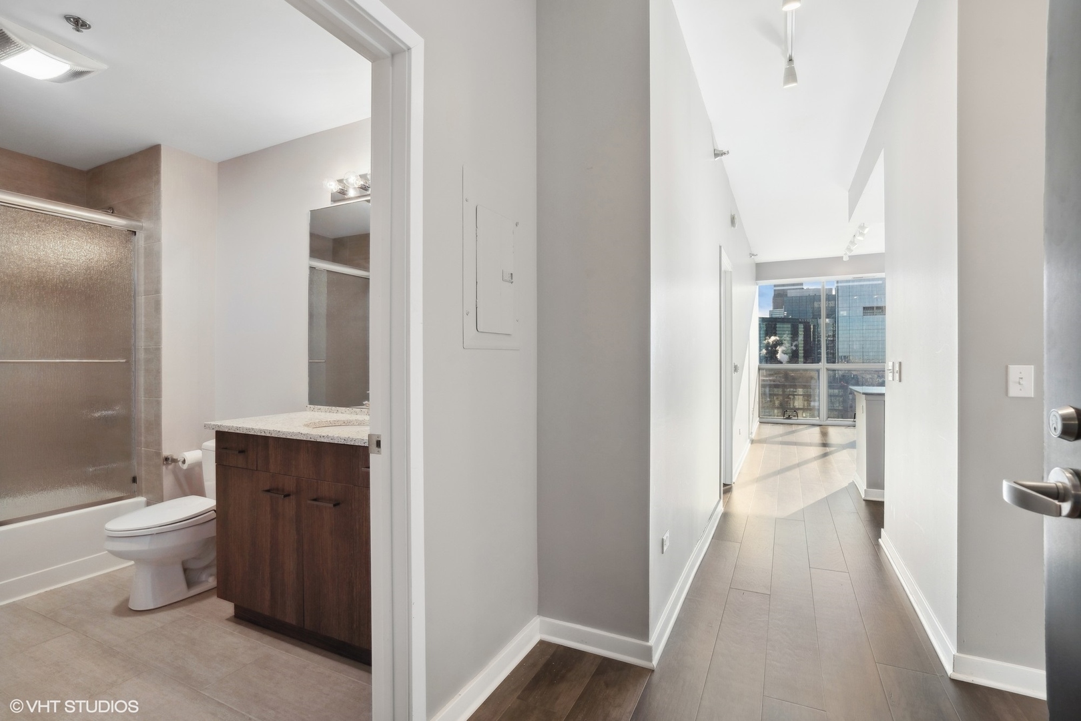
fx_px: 480
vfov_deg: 73.7
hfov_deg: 96.7
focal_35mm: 16
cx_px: 540
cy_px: 360
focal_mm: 16
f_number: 9
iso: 320
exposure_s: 1/60
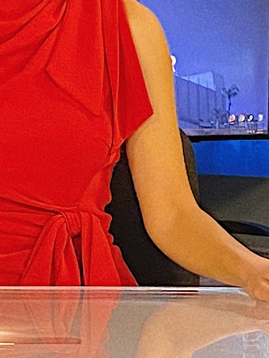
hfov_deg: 7.8
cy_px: 189
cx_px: 225
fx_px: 1978
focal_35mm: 191
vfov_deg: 10.4
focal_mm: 4.25
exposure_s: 1/60
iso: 125
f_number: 1.8
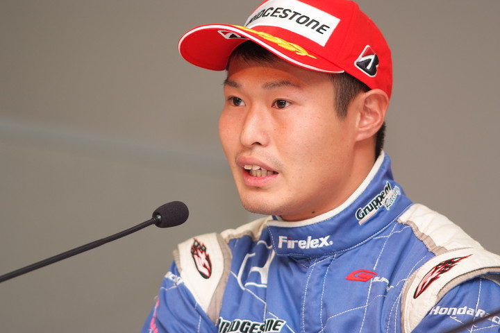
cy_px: 166
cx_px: 250
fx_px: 3750
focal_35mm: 270
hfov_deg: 7.6
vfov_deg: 5.1
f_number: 2.8
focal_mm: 180
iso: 400
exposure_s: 1/125
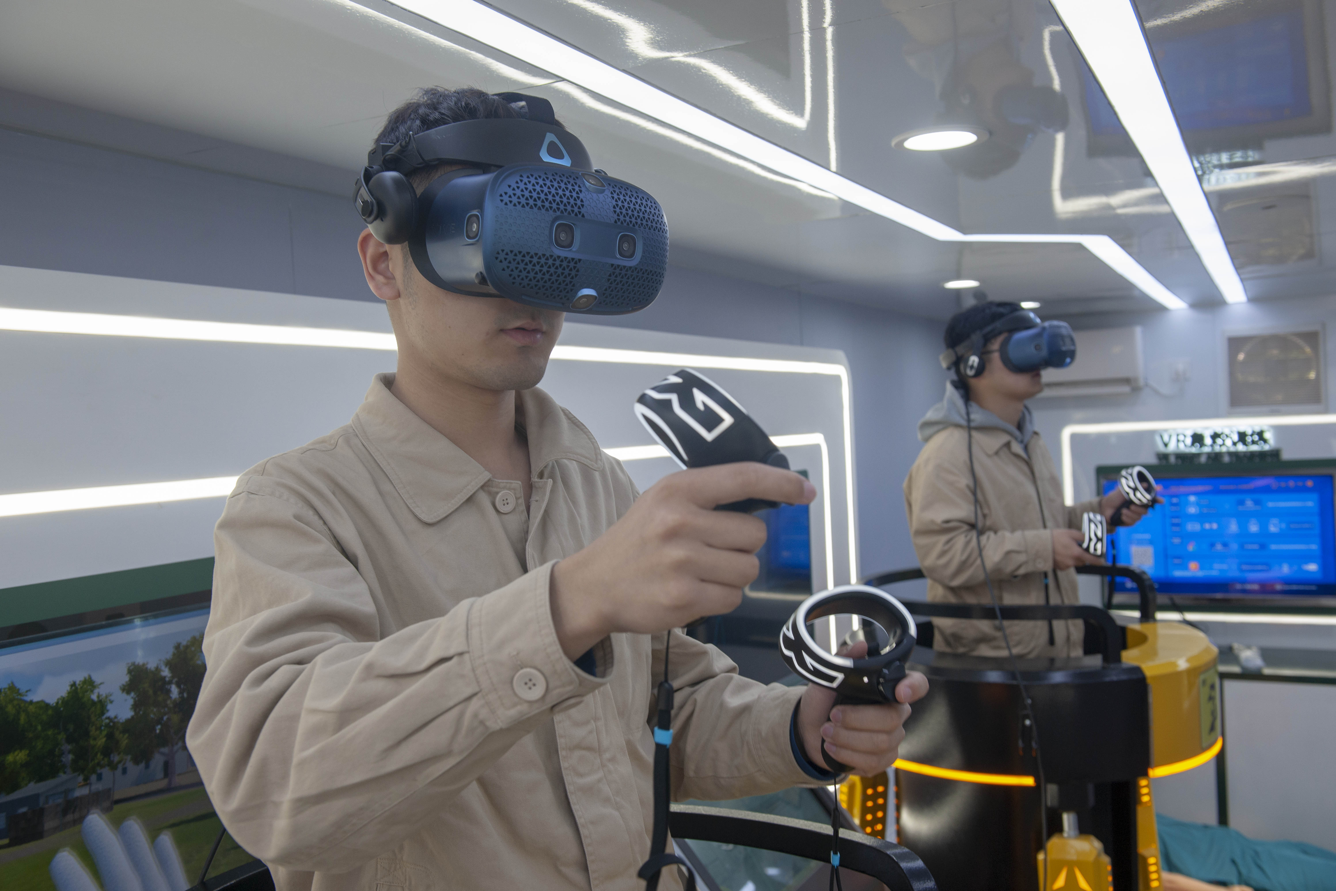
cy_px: 446
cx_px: 668
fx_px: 1187
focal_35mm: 32
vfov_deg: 41.1
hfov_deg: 58.7
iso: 400
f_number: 5.6
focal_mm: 32
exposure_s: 1/60
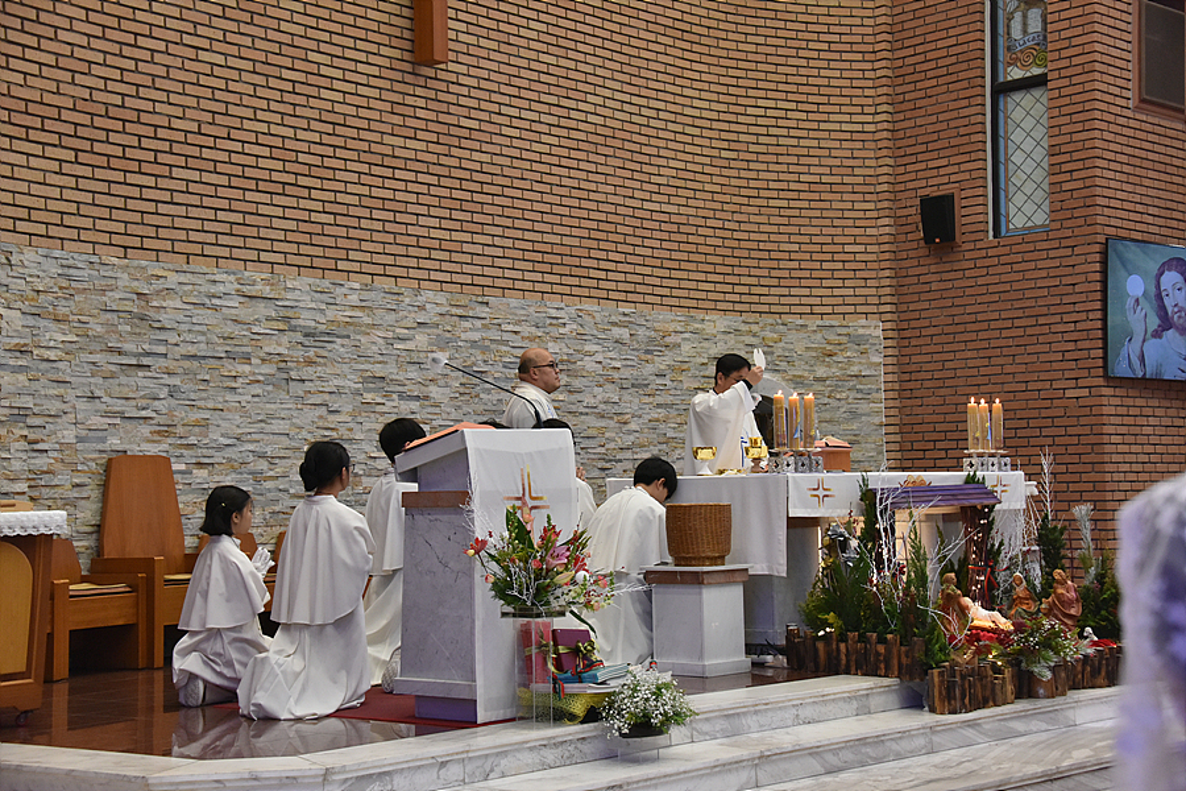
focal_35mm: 56
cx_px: 593
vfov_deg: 24.2
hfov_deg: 35.6
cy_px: 396
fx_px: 1845
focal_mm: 56
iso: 2500
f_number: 5
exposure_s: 1/125
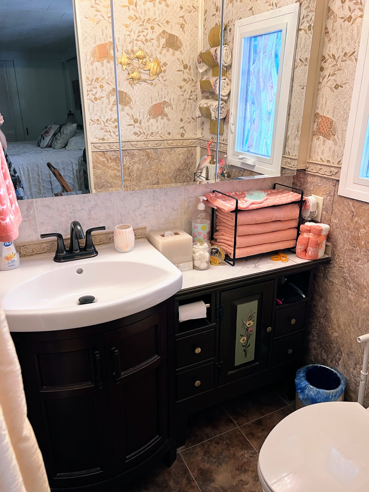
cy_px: 246
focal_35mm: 26
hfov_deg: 53.1
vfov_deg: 67.3
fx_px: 370
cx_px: 184
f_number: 1.5
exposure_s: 1/60
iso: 160
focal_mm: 5.7
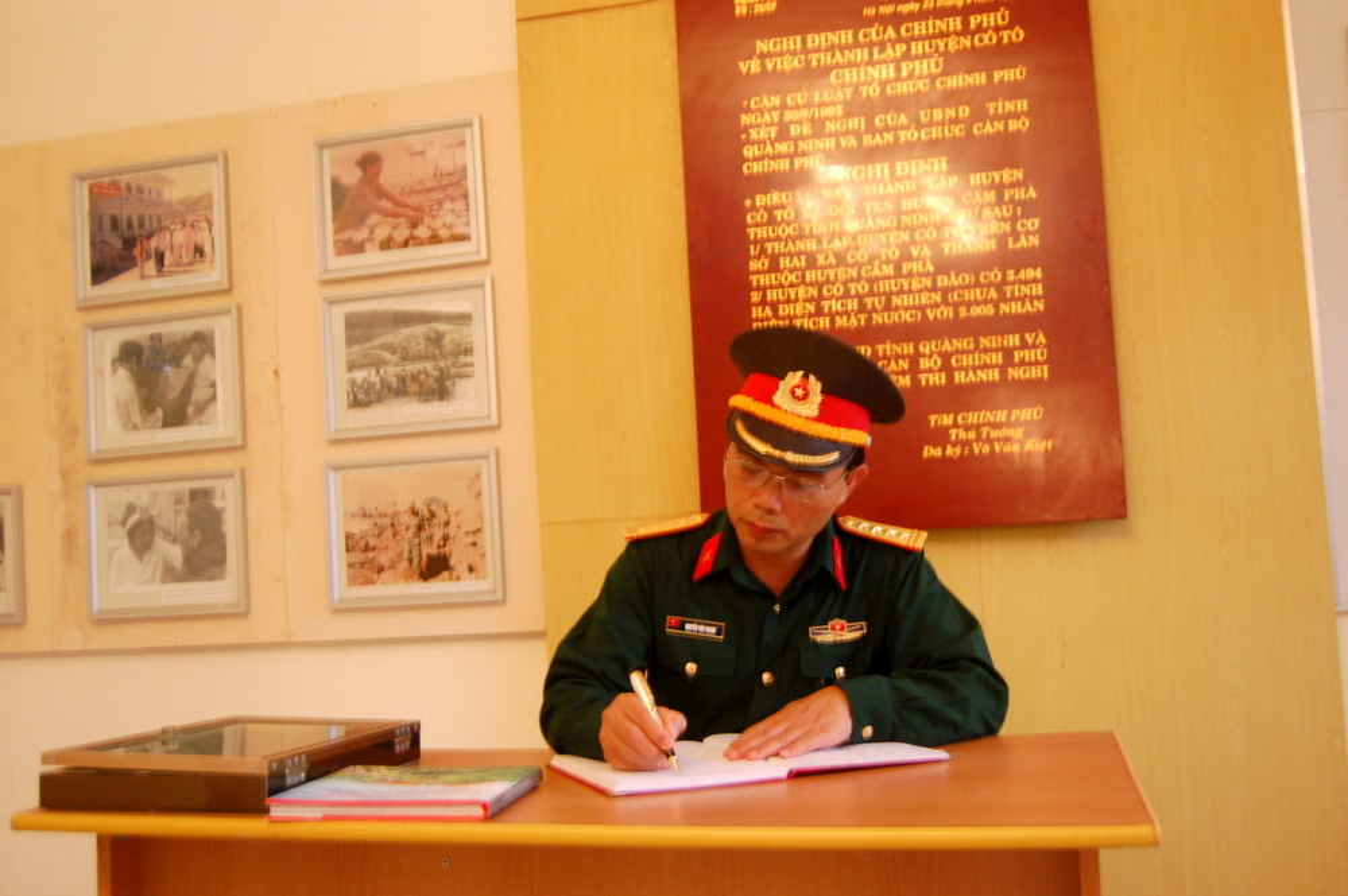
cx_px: 674
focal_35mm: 36
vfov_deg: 36.8
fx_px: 1347
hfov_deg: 53.2
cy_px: 448
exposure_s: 1/6
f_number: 4
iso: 800
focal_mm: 24
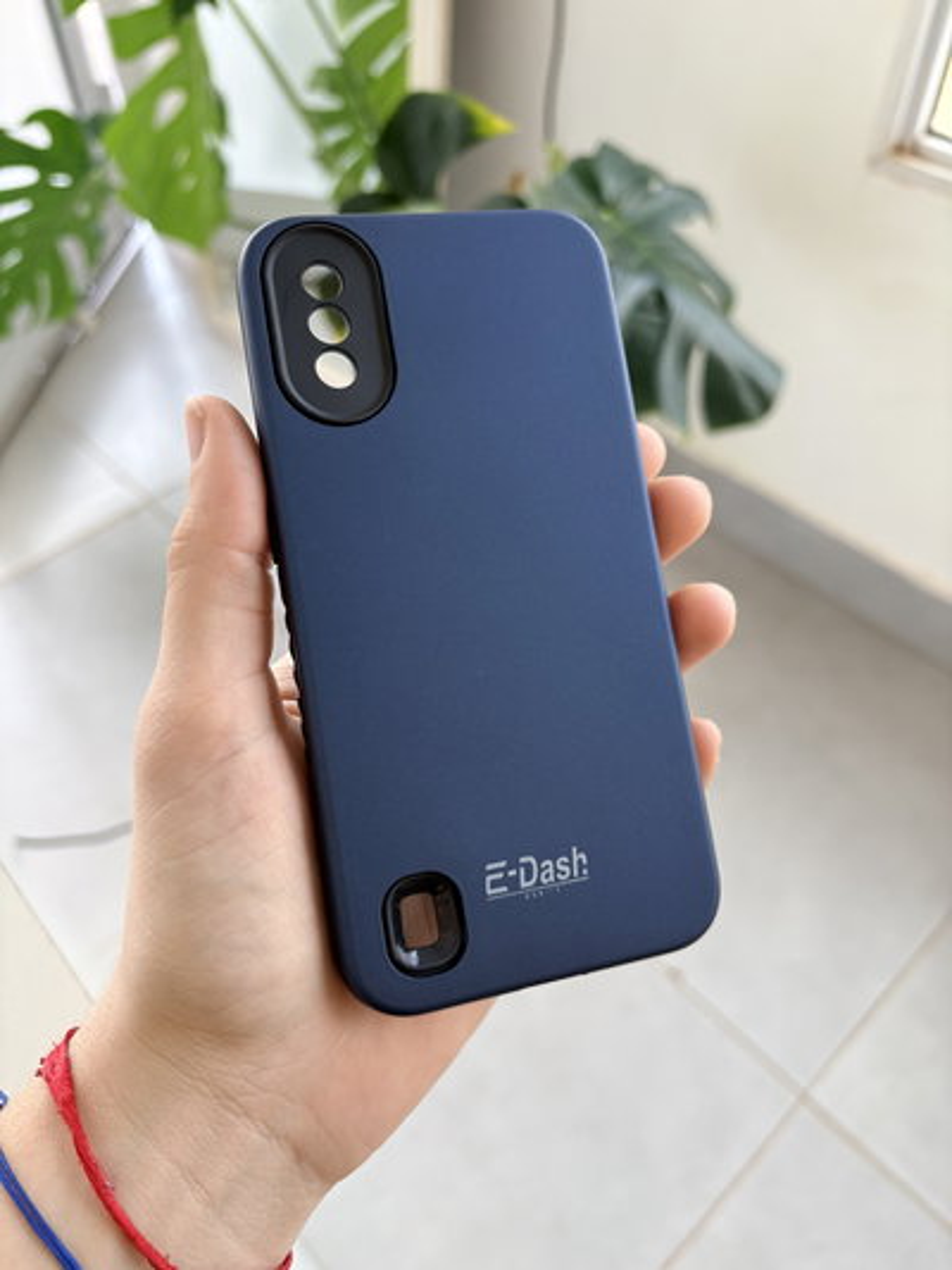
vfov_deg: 67.3
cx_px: 476
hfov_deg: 53.1
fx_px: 953
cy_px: 635
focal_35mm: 26
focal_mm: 5.96
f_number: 1.6
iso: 125
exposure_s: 1/102
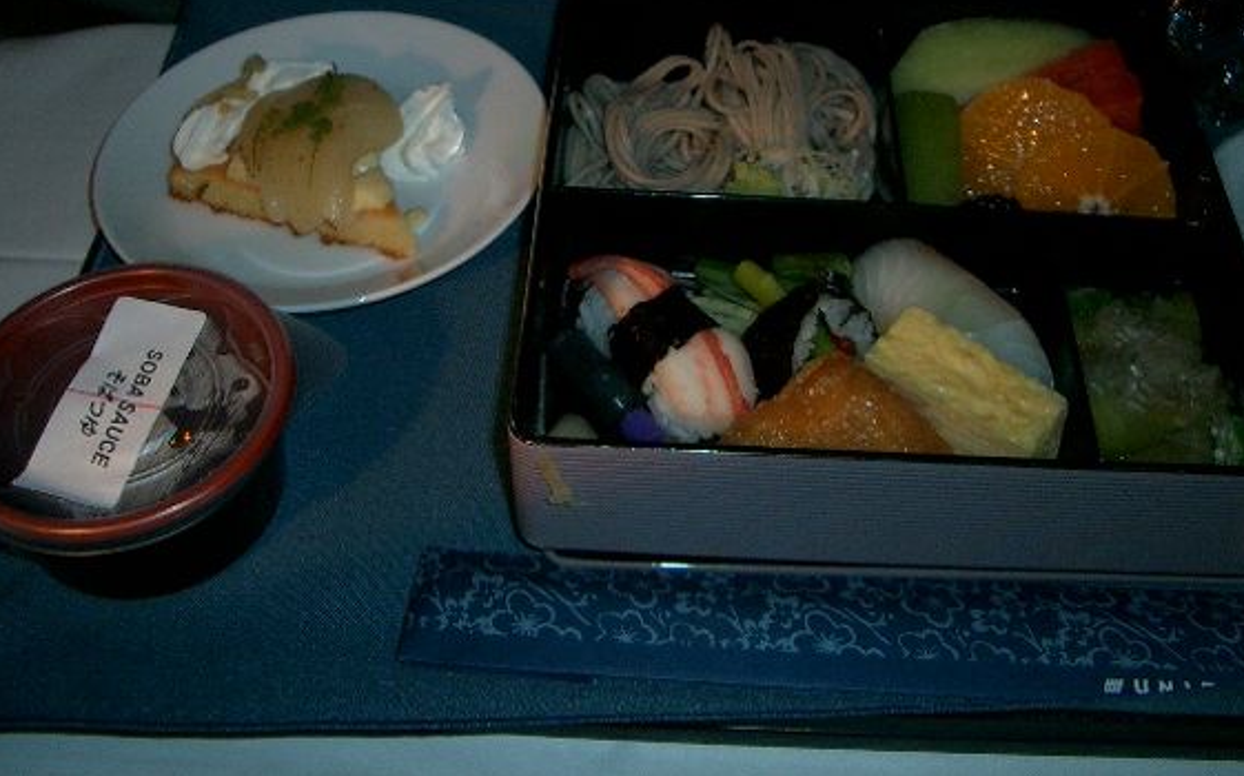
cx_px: 628
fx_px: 1457
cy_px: 243
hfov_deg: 46.2
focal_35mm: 43
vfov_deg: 29.6
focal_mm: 5.8
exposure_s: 1/40
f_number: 2.6
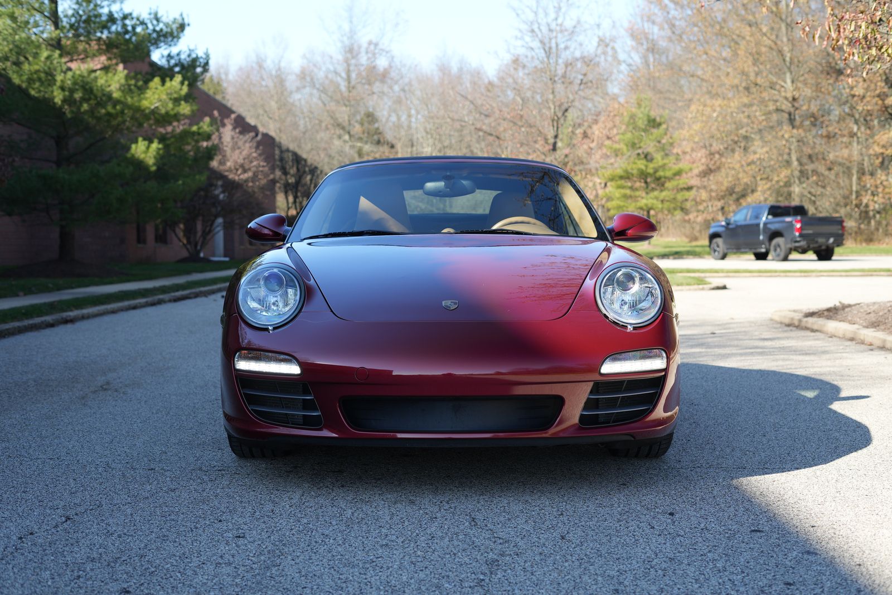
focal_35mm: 50
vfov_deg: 27.0
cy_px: 298
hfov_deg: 39.6
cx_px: 446
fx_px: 1239
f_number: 4
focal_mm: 50
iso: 125
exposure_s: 1/160
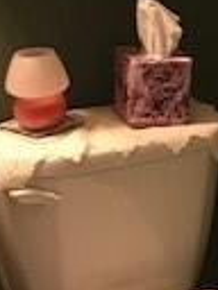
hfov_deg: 10.5
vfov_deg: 14.1
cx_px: 236
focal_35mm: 140
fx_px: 1176
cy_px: 79
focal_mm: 3.99
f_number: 1.8
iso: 100
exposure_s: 1/12
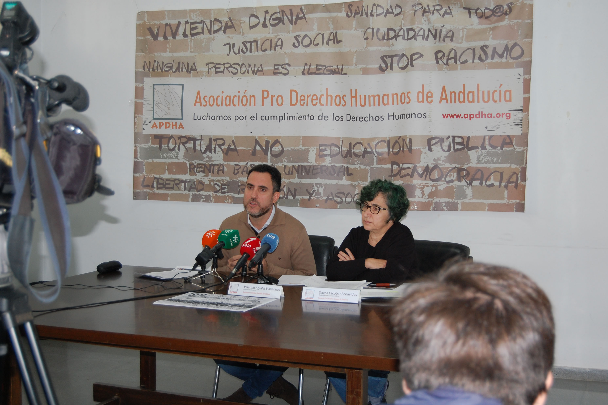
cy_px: 202
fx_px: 886
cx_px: 304
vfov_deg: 25.7
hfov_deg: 37.9
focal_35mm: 52
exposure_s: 1/60
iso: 400
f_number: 4.8
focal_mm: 35
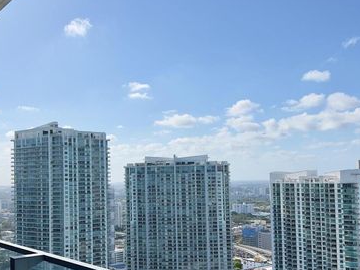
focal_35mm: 43
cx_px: 139
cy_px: 164
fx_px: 447
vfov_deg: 33.5
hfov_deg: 43.6
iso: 50
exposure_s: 1/9434
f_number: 1.5
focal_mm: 5.7
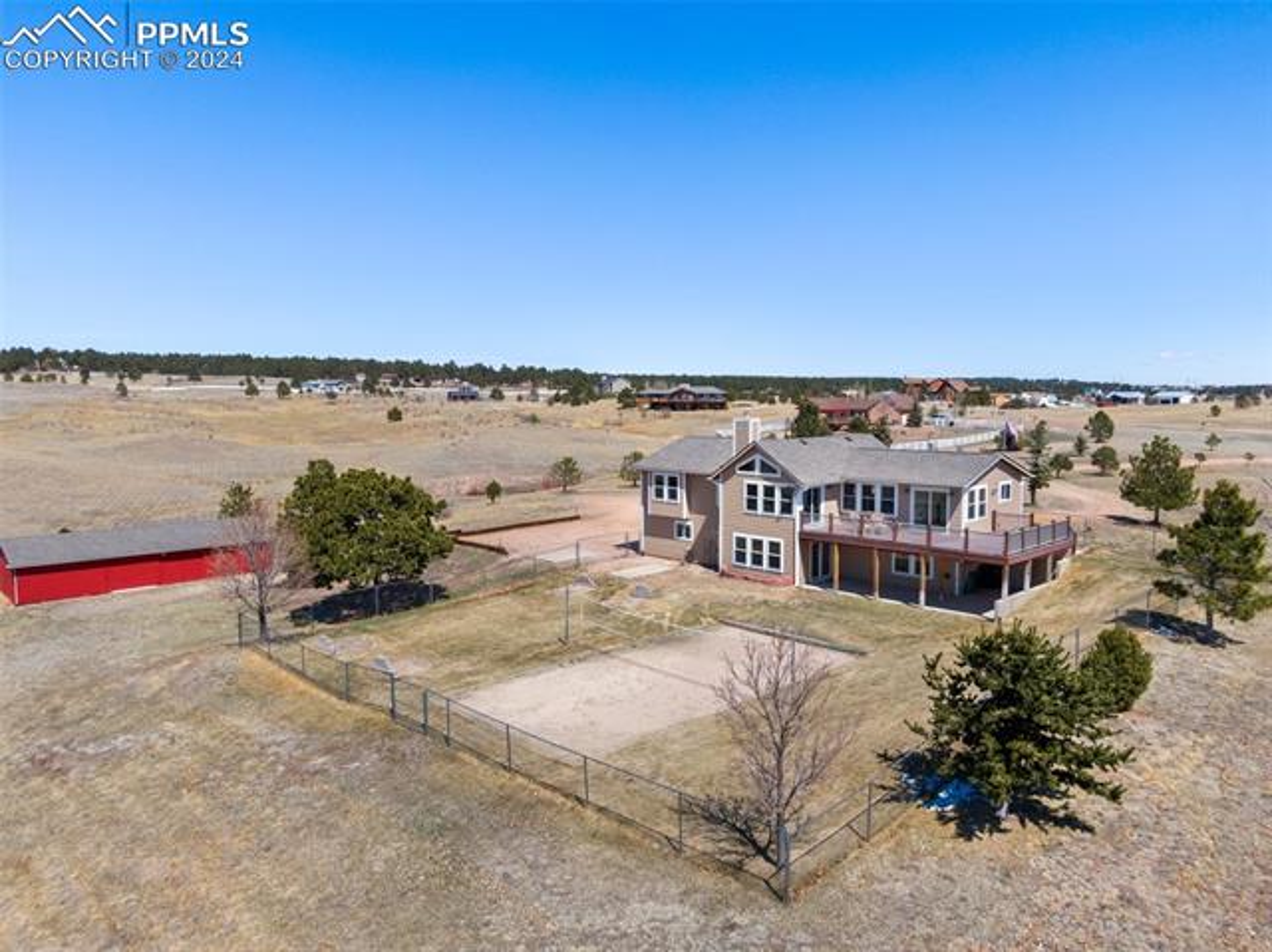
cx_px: 636
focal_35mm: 24
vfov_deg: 56.8
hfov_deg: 71.6
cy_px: 476
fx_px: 881
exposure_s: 1/60
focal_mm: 4.39
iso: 100
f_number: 2.8
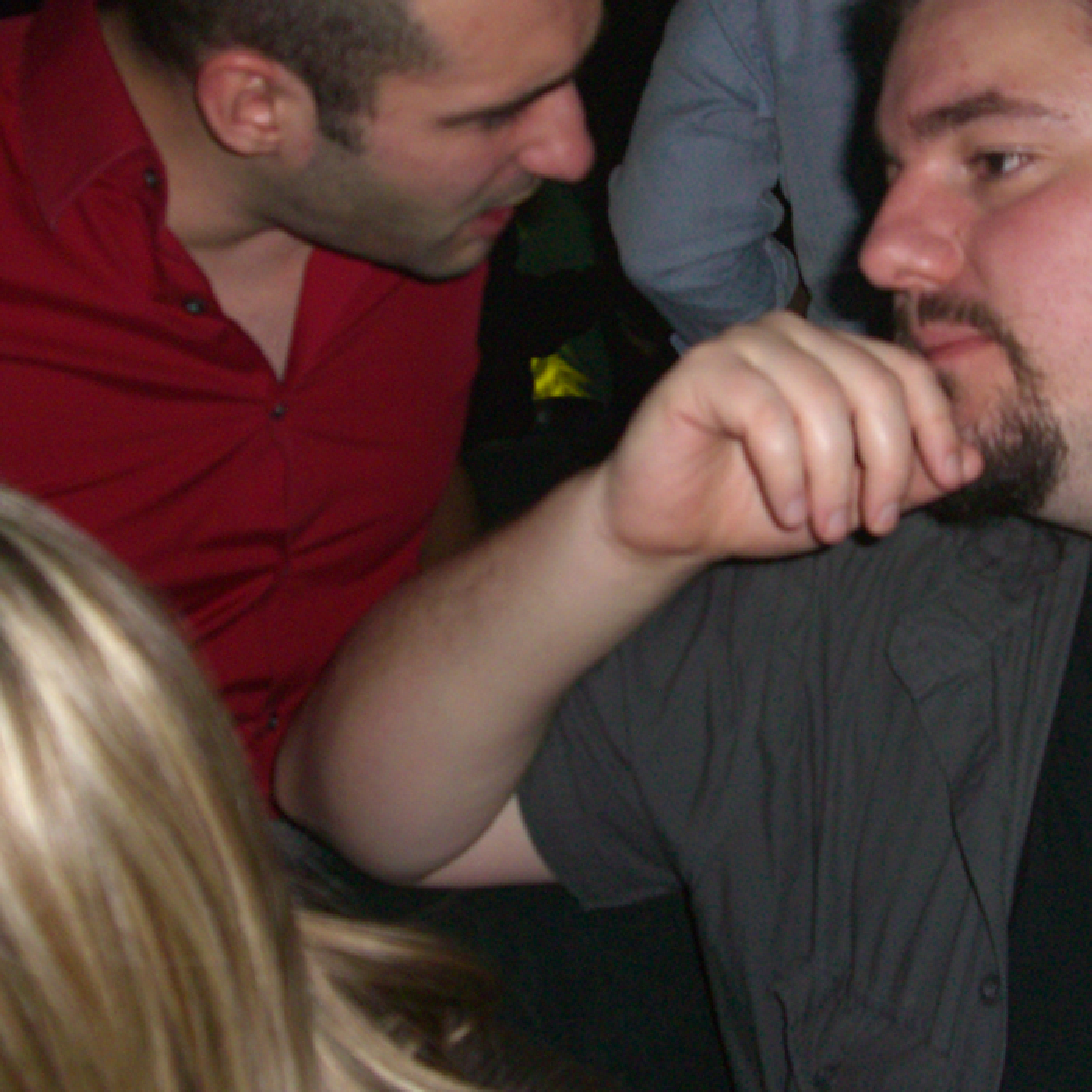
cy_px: 428
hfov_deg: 28.6
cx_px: 615
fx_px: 2141
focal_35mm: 60
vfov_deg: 28.5
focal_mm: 7.9
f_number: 2.8
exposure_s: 1/60
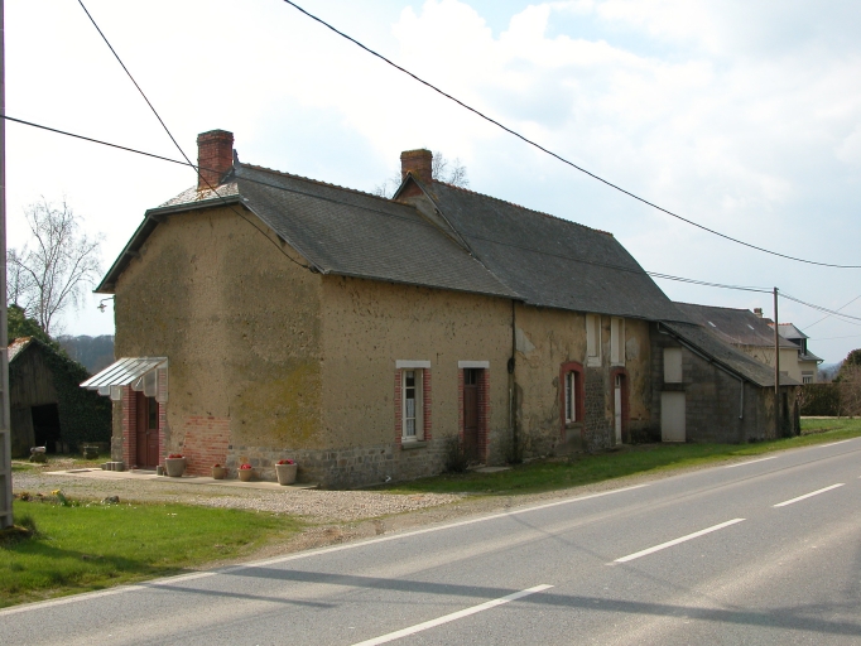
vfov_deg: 38.7
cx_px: 430
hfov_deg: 50.1
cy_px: 323
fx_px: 921
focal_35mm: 37
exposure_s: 1/273
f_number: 6.4
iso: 100
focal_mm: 9.5
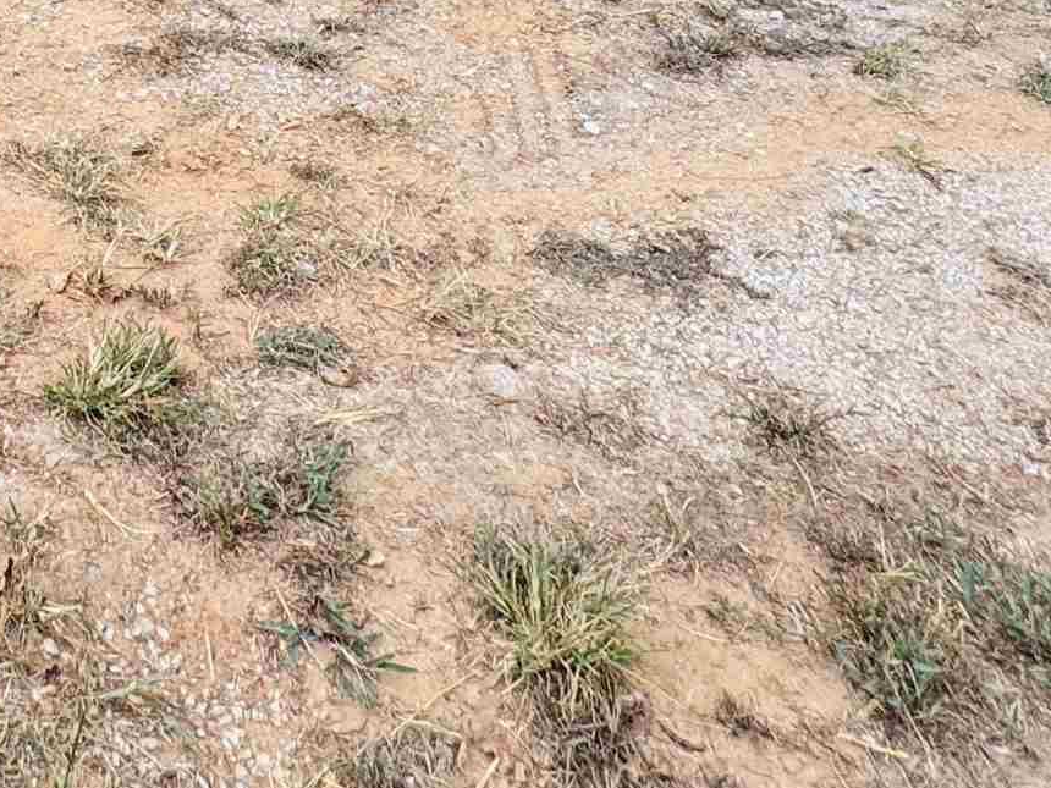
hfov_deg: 34.8
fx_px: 1518
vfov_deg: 21.0
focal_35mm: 50
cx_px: 5
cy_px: -591
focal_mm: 2.22
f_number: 2.2
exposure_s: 1/119
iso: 40
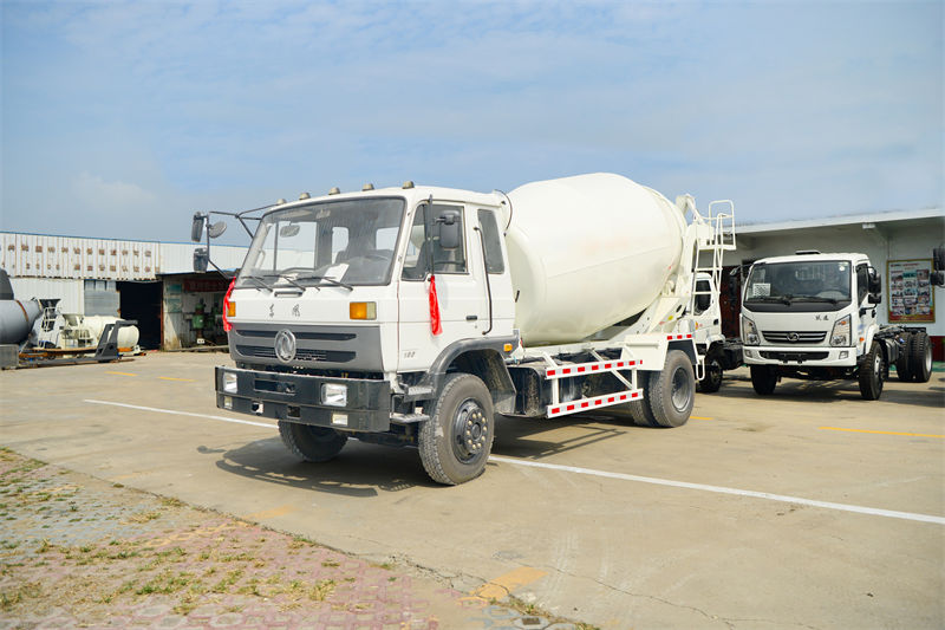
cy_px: 315
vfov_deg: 42.3
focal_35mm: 31
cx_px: 472
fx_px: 814
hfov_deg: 60.3
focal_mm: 31
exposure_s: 1/2500
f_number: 3.5
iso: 200
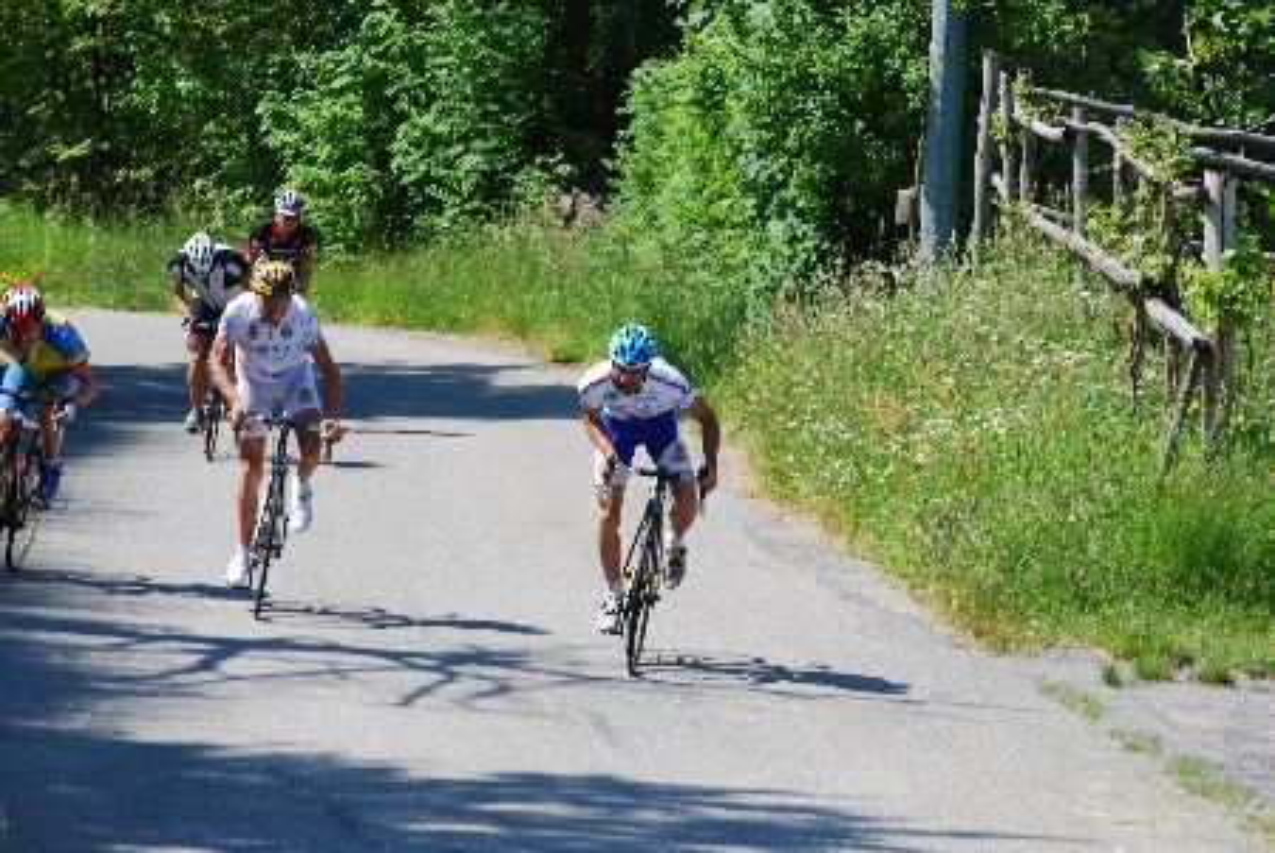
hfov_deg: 10.1
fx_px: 7179
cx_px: 638
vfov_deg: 6.8
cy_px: 426
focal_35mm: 202
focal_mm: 135
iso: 100
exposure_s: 1/125
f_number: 9
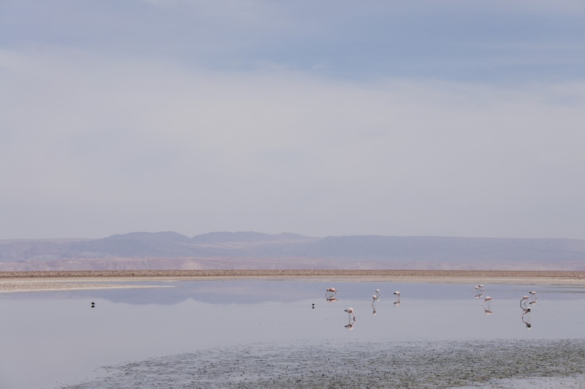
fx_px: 2095
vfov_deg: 10.6
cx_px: 292
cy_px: 194
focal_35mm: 129
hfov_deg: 15.9
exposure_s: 1/1000
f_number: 9
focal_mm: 86
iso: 200
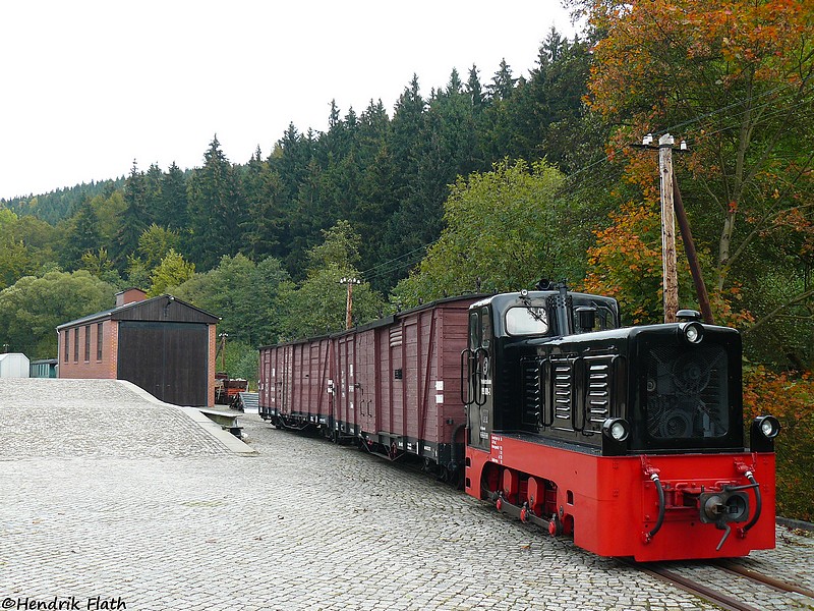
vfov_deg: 36.0
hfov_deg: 46.8
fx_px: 941
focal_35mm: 40
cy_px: 306
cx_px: 407
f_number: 3.2
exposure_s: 1/250
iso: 100
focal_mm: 6.7
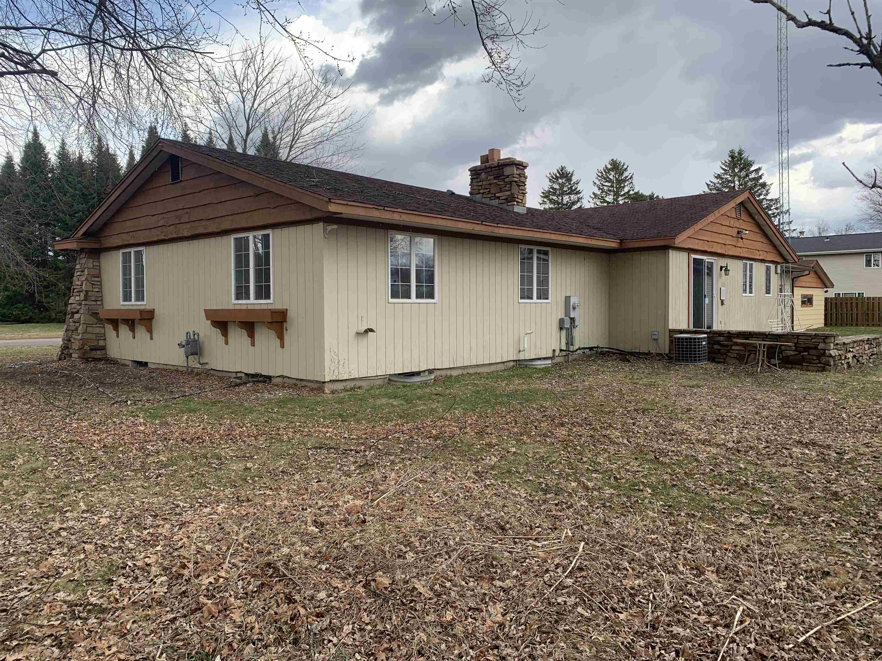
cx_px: 441
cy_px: 330
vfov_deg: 53.1
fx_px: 662
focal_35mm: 26
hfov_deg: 67.3
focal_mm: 4.25
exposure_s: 1/561
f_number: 1.8
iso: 25
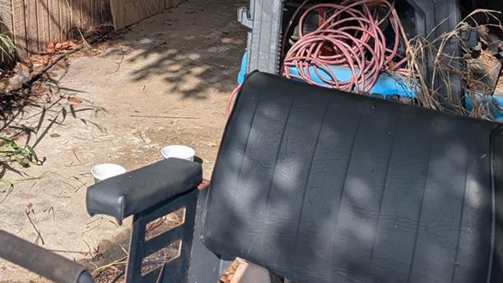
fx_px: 854
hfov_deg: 29.4
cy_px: -95
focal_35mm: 64
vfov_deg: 17.5
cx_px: -59
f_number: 1.68
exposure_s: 1/802
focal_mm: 6.9
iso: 19
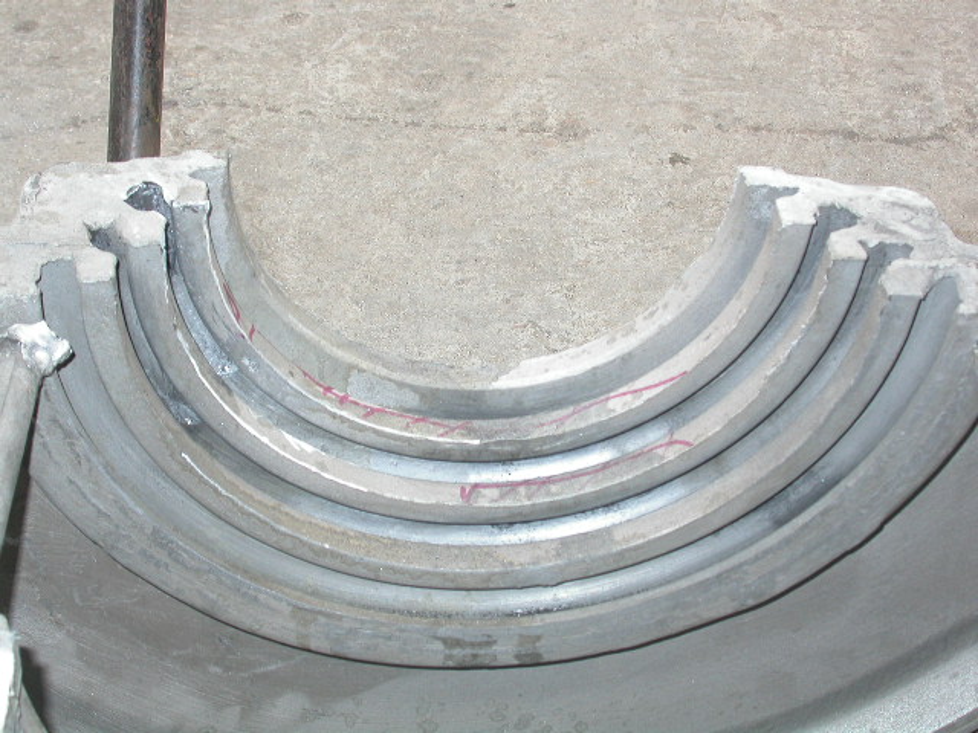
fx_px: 1667
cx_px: 489
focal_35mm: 59
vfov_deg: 24.8
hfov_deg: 32.7
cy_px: 366
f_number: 3.9
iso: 100
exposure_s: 1/144
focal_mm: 12.2
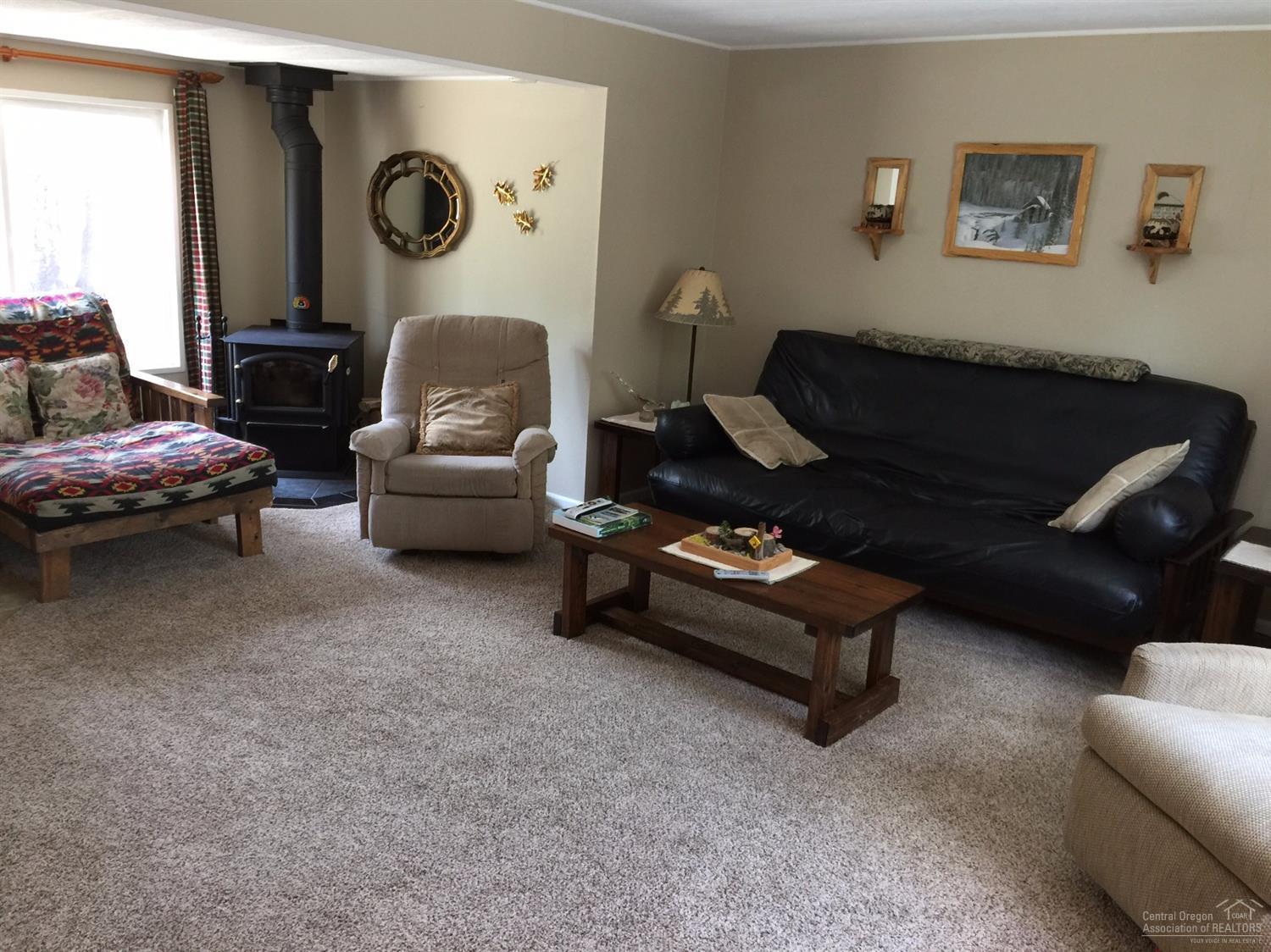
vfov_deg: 48.2
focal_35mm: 29
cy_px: 476
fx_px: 1064
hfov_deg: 61.7
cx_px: 636
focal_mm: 4.15
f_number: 2.2
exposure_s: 1/15
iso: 40
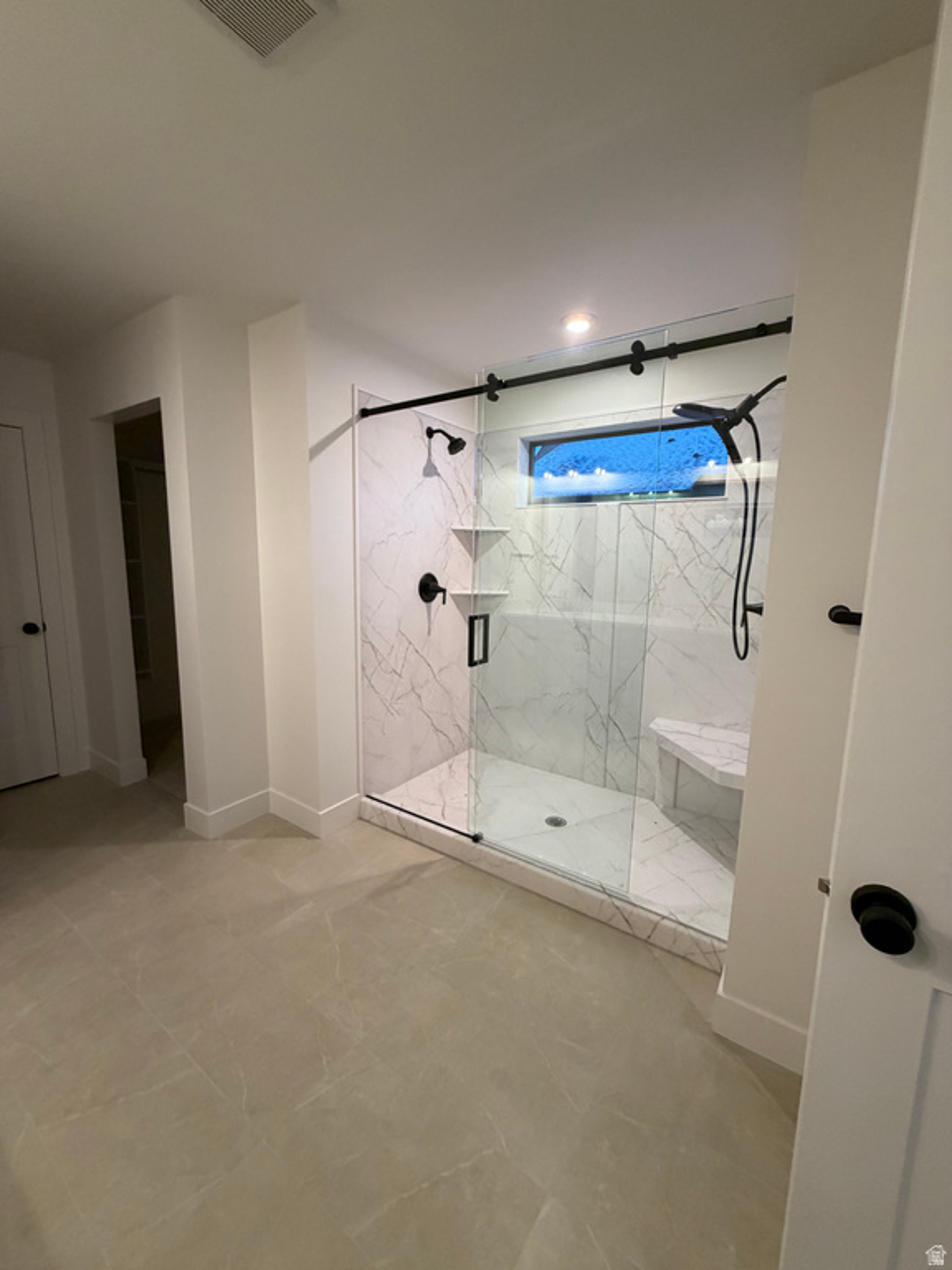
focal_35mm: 14
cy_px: 635
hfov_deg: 85.7
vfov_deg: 102.1
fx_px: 513
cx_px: 476
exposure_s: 1/120
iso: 320
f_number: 2.2
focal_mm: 2.22
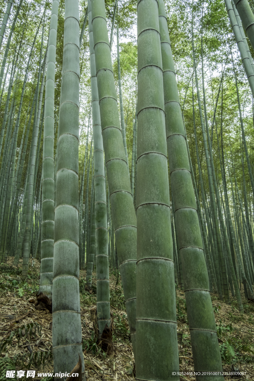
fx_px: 307
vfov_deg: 63.7
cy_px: 190
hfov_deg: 45.0
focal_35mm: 29
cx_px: 127
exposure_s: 1/4
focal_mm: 19.2
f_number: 13
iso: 320
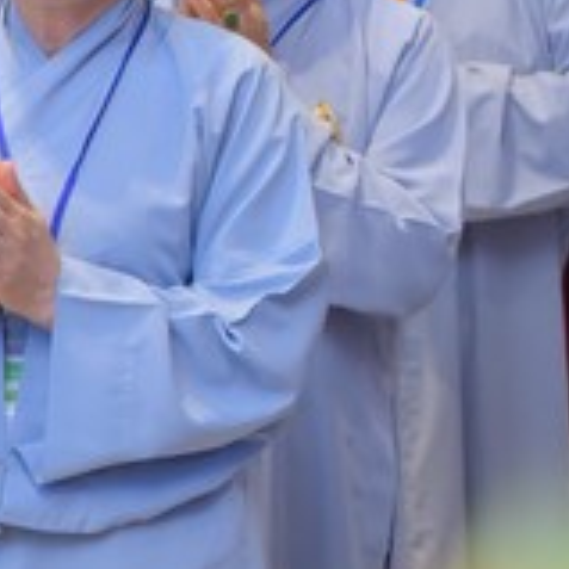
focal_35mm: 416
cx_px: 635
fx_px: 7736
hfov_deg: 4.2
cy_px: 179
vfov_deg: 4.2
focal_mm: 120
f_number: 4.5
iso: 1000
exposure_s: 1/100
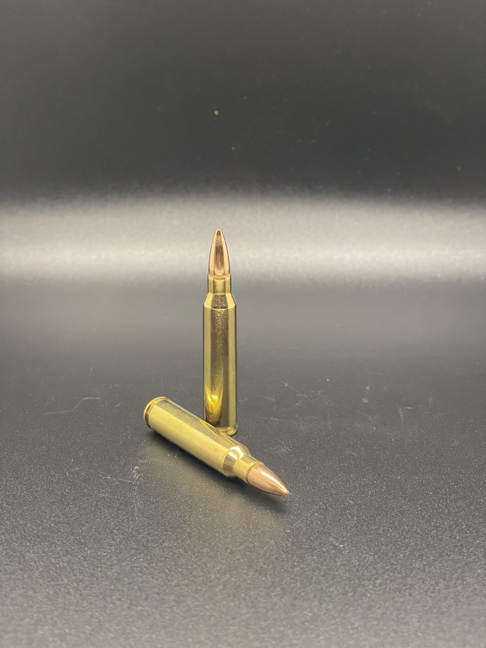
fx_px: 973
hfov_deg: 28.0
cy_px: 324
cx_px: 243
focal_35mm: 52
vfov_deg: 36.8
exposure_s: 1/60
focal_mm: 6
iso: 500
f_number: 2
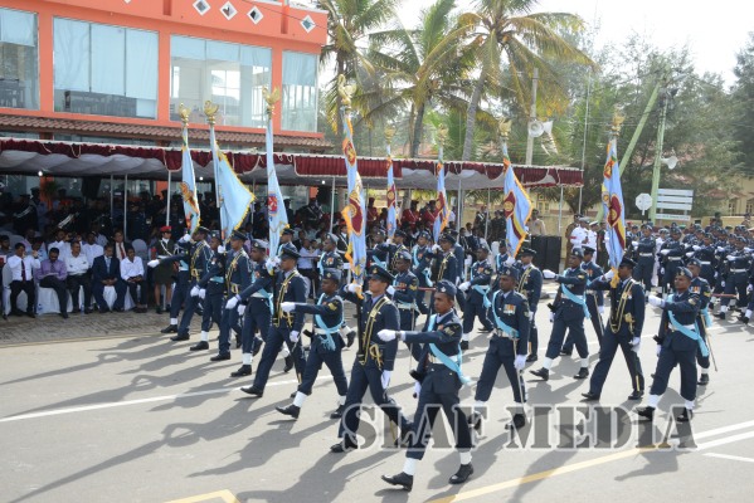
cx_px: 377
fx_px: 733
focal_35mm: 35
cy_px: 252
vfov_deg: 37.9
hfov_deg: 54.4
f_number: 16
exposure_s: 1/125
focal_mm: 35
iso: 500
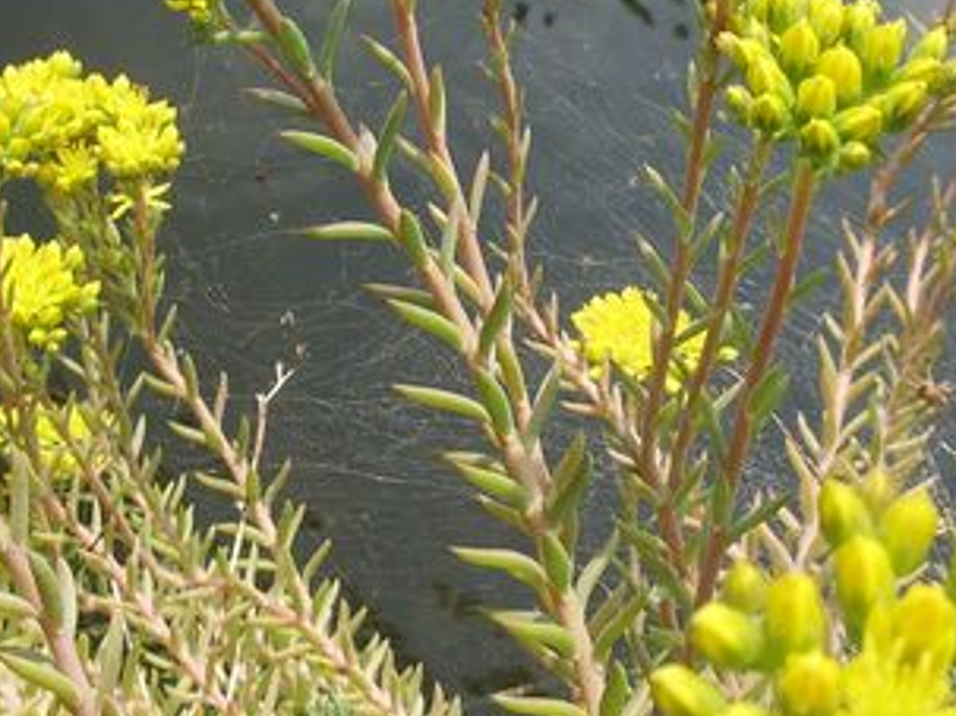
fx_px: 2043
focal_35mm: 74
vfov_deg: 19.7
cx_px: 407
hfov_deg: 26.3
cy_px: 132
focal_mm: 5.8
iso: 50
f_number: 4.3
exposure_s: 1/250
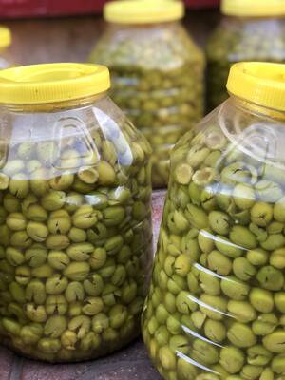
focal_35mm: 57
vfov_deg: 33.8
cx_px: 142
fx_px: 626
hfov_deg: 25.7
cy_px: 190
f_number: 2.8
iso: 64
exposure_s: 1/30
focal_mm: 6.6
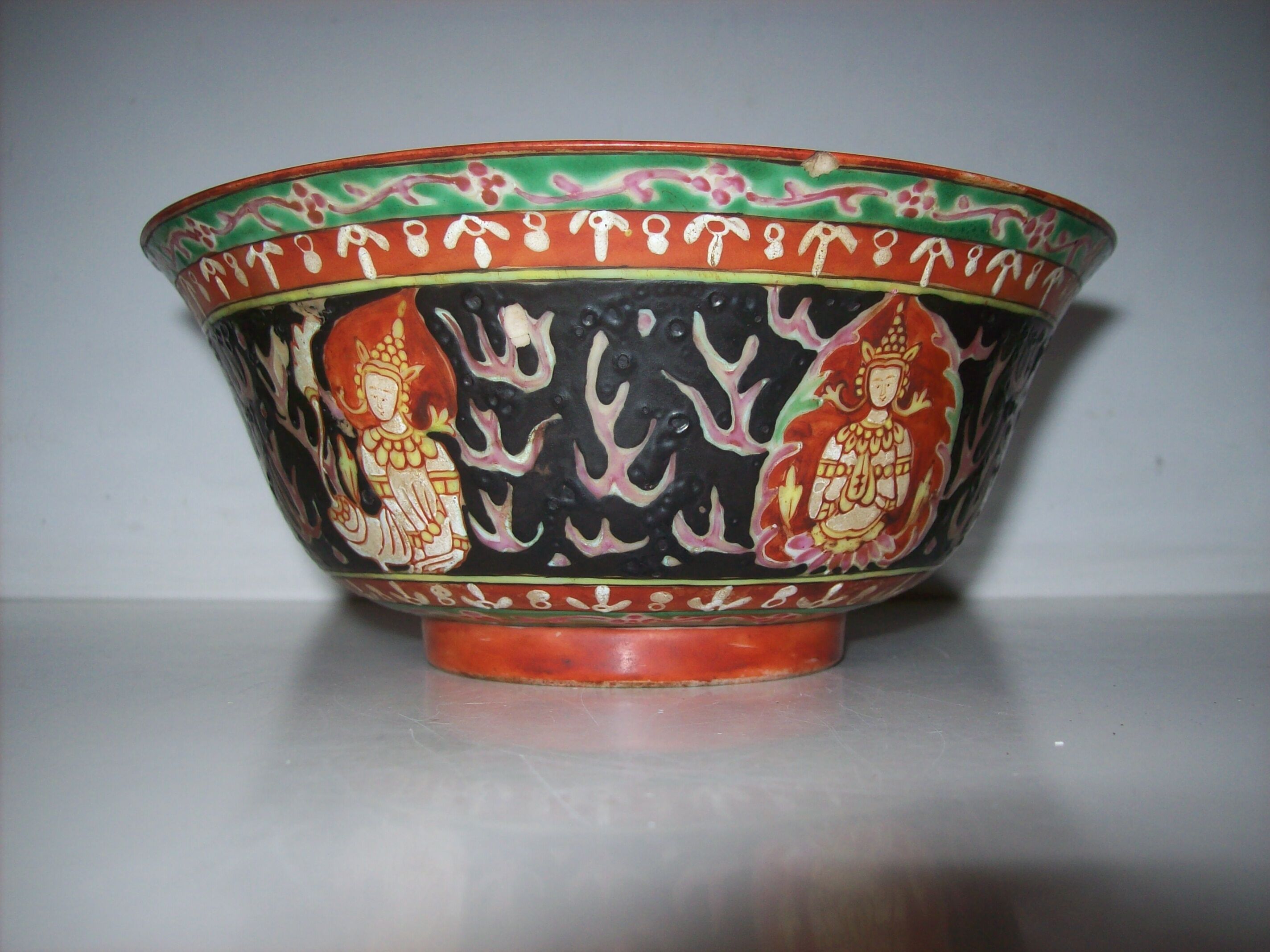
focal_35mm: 36
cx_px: 635
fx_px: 1320
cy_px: 476
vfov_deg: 39.6
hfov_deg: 51.4
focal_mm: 6
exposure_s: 1/64
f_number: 2.7
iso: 80
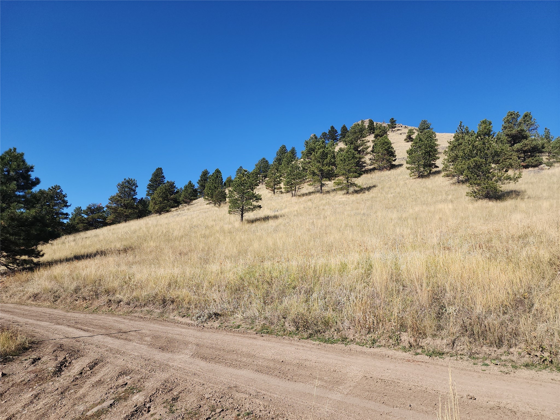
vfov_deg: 58.9
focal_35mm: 23
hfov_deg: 73.9
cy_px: 210
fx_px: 372
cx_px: 280
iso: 12
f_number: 1.8
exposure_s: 1/1117
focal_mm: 6.4
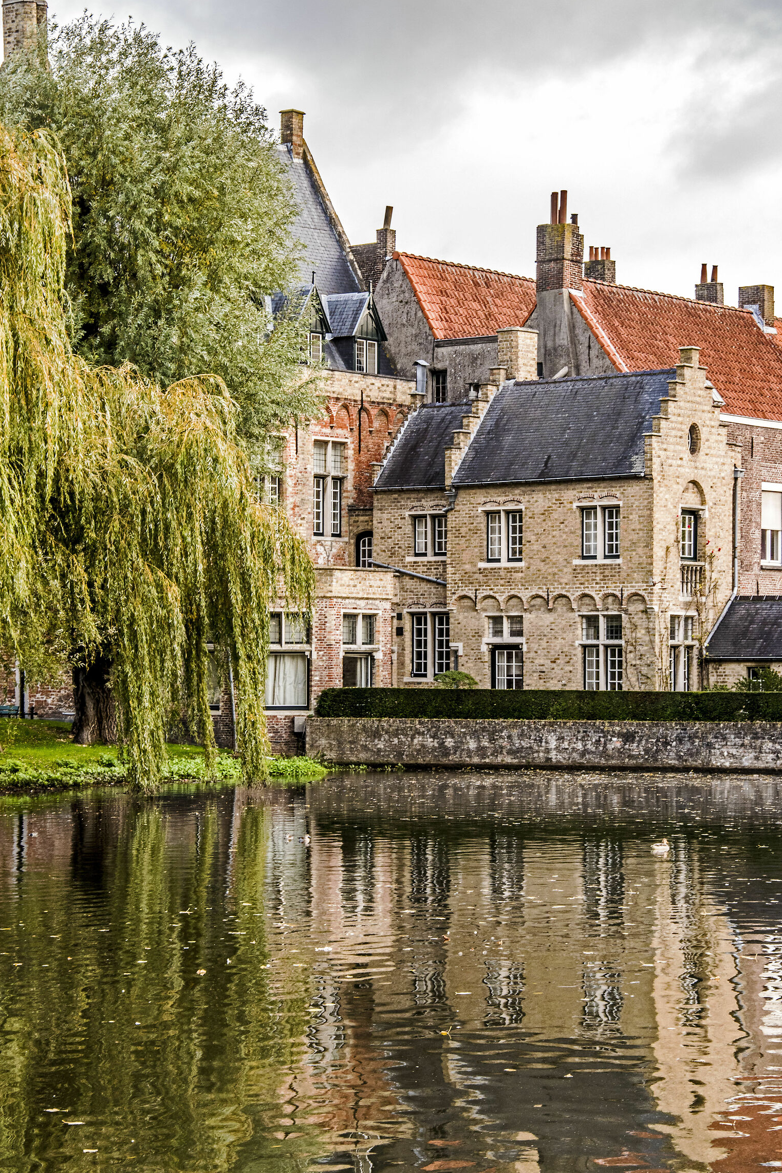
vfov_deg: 24.8
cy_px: 610
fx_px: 2672
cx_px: 398
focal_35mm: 82
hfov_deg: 16.7
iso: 400
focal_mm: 52
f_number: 9
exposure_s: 1/100
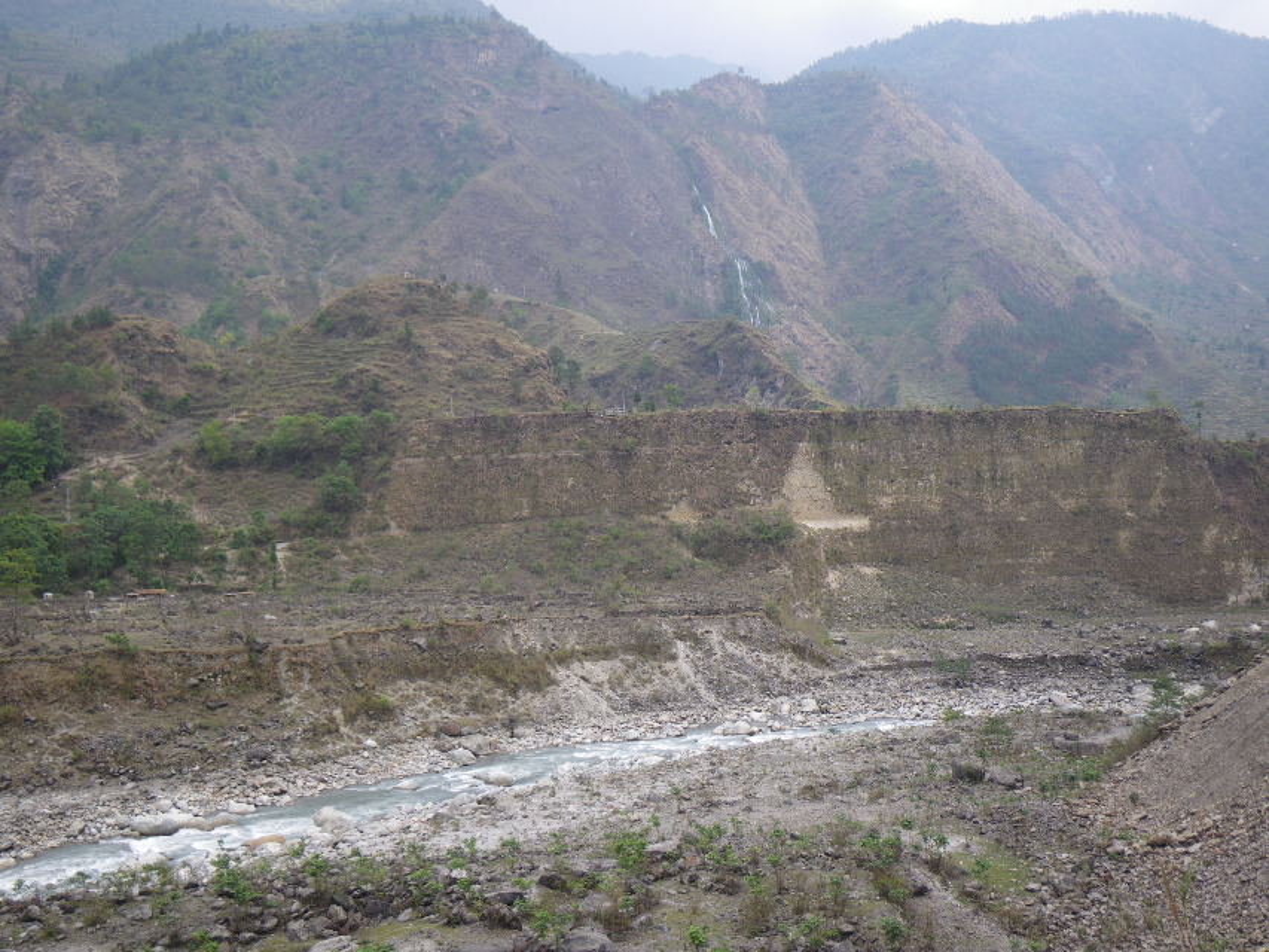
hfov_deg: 54.0
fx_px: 1247
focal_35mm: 34
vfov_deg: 41.8
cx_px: 634
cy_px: 476
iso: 50
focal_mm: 6.1
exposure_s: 1/80
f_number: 3.8
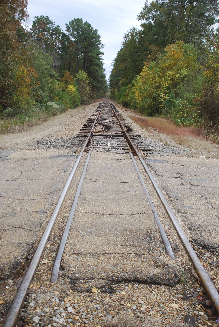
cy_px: 164
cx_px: 110
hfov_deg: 40.1
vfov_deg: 57.2
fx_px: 300
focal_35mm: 33
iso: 100
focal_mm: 22
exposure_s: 1/50
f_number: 3.8
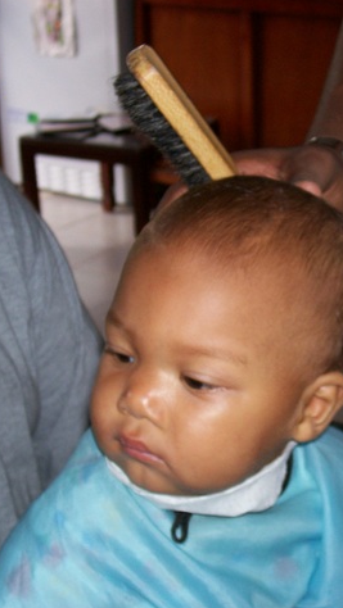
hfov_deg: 15.4
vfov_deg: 27.2
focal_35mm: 78
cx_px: 294
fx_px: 1260
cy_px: 304
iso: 80
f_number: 3.2
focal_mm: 8.7
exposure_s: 1/73.3
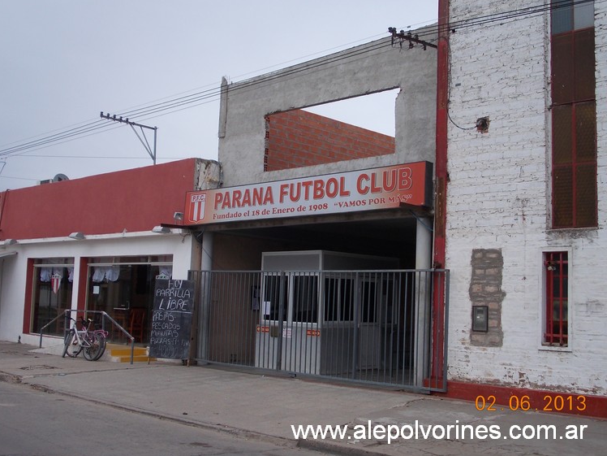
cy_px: 225
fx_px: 772
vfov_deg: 32.9
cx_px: 308
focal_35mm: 44
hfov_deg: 42.9
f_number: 6.5
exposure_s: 1/160
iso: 80
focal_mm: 6.1
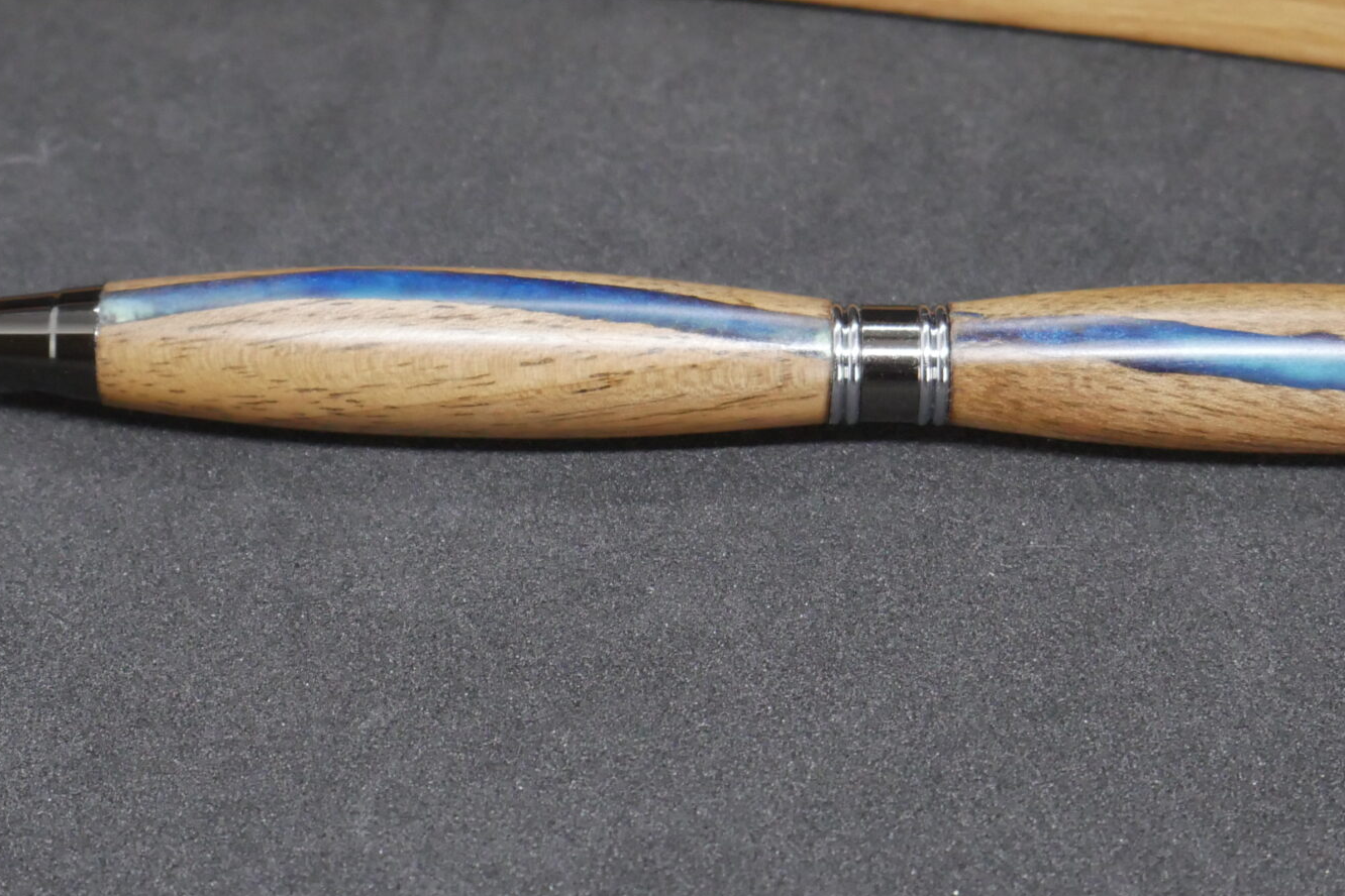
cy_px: 190
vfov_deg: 14.2
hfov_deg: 21.2
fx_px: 3586
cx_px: 828
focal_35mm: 96
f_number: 5.6
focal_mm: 24
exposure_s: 1/60
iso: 1600
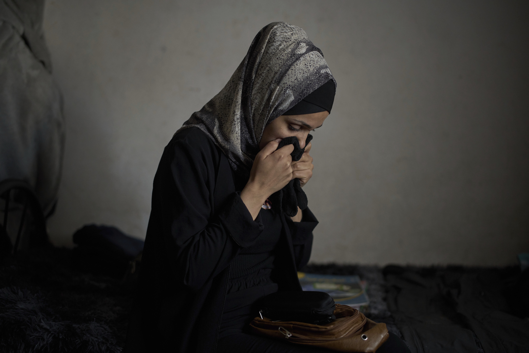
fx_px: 735
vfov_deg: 27.0
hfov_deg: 39.6
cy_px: 176
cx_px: 264
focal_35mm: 50
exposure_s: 1/250
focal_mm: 50
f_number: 1.4
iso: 1250
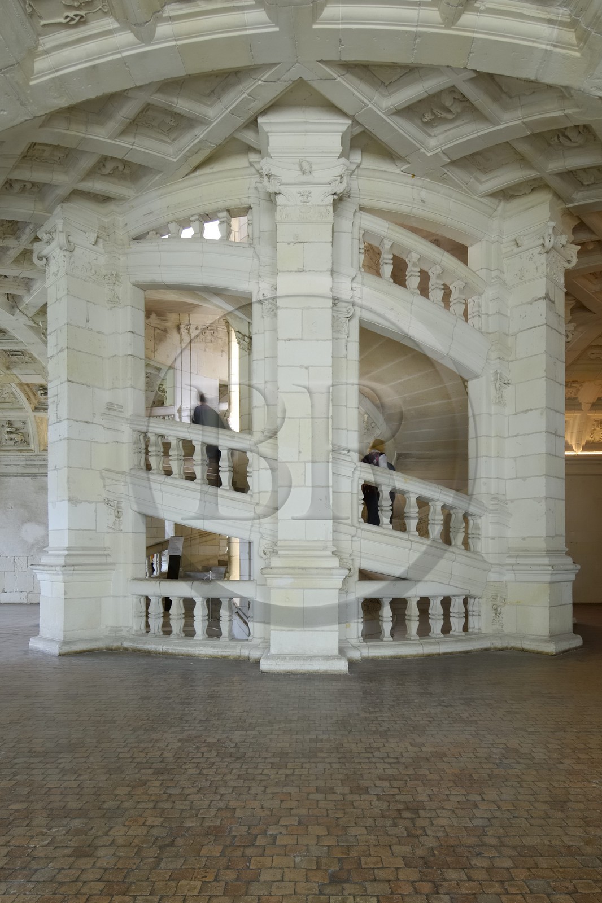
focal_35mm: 18
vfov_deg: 90.0
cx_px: 301
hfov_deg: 67.4
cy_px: 452
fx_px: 452
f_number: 8
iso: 100
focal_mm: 12
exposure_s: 1/2
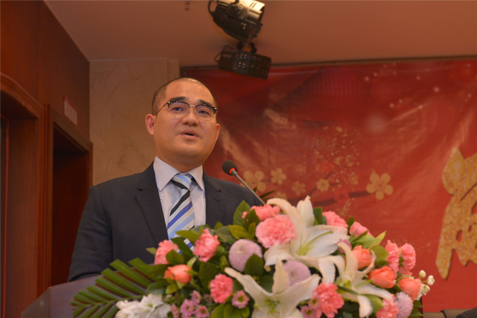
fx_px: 928
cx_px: 238
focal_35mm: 70
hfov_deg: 28.8
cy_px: 159
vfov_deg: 19.5
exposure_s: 1/60
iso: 640
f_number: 5.6
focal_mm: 70
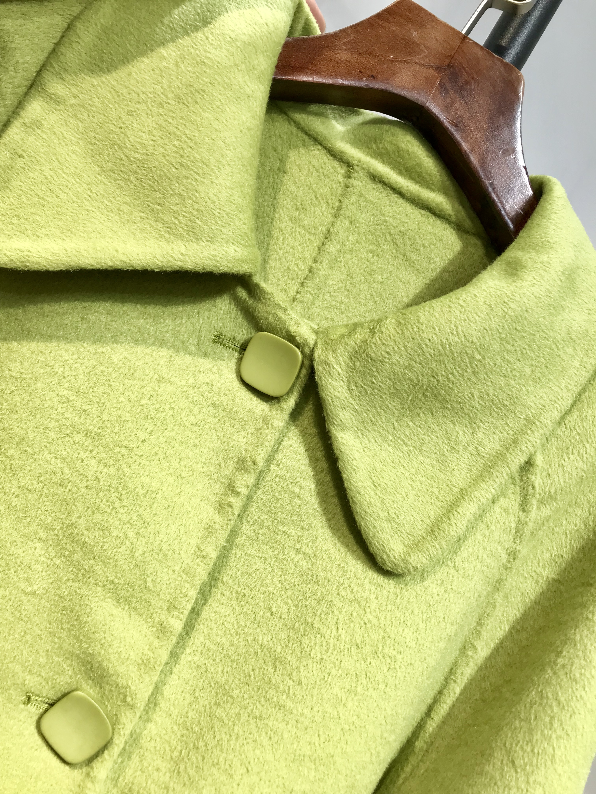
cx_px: 298
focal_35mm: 28
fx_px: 643
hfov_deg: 49.7
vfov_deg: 63.4
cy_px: 397
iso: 20
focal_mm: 3.99
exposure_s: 1/127
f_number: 1.8
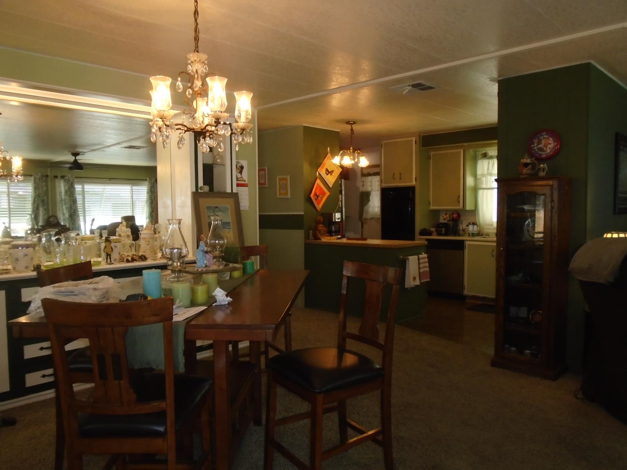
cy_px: 235
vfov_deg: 53.1
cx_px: 314
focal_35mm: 26
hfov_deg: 67.3
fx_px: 471
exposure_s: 1/30
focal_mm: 4.6
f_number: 3.2
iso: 200
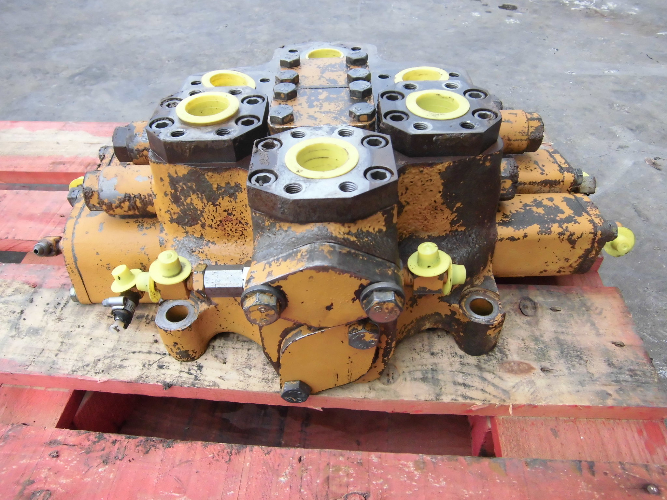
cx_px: 334
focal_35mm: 26
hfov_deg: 67.3
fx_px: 501
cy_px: 250
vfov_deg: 53.1
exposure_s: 1/60
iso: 200
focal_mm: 4.7
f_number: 2.8
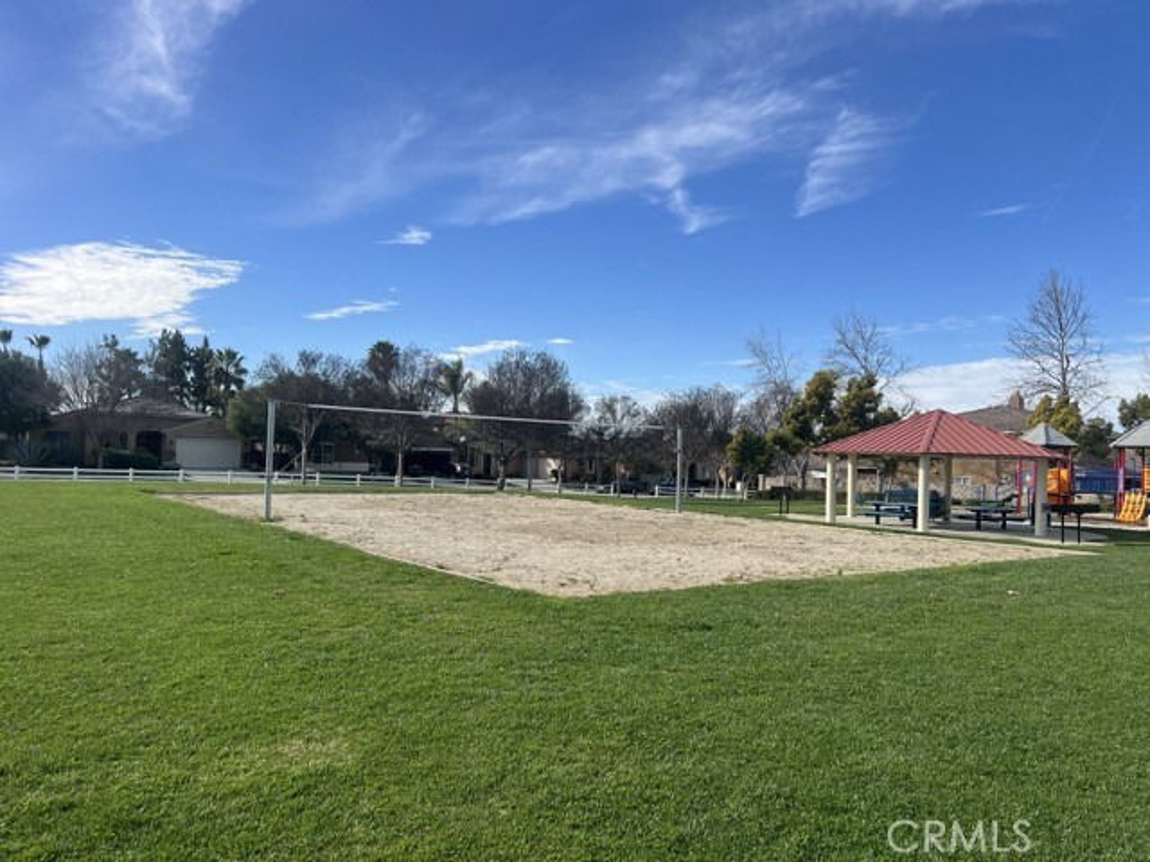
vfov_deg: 53.1
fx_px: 864
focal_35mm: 26
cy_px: 431
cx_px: 575
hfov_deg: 67.3
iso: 50
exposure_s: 1/3831
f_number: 1.5
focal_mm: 5.7
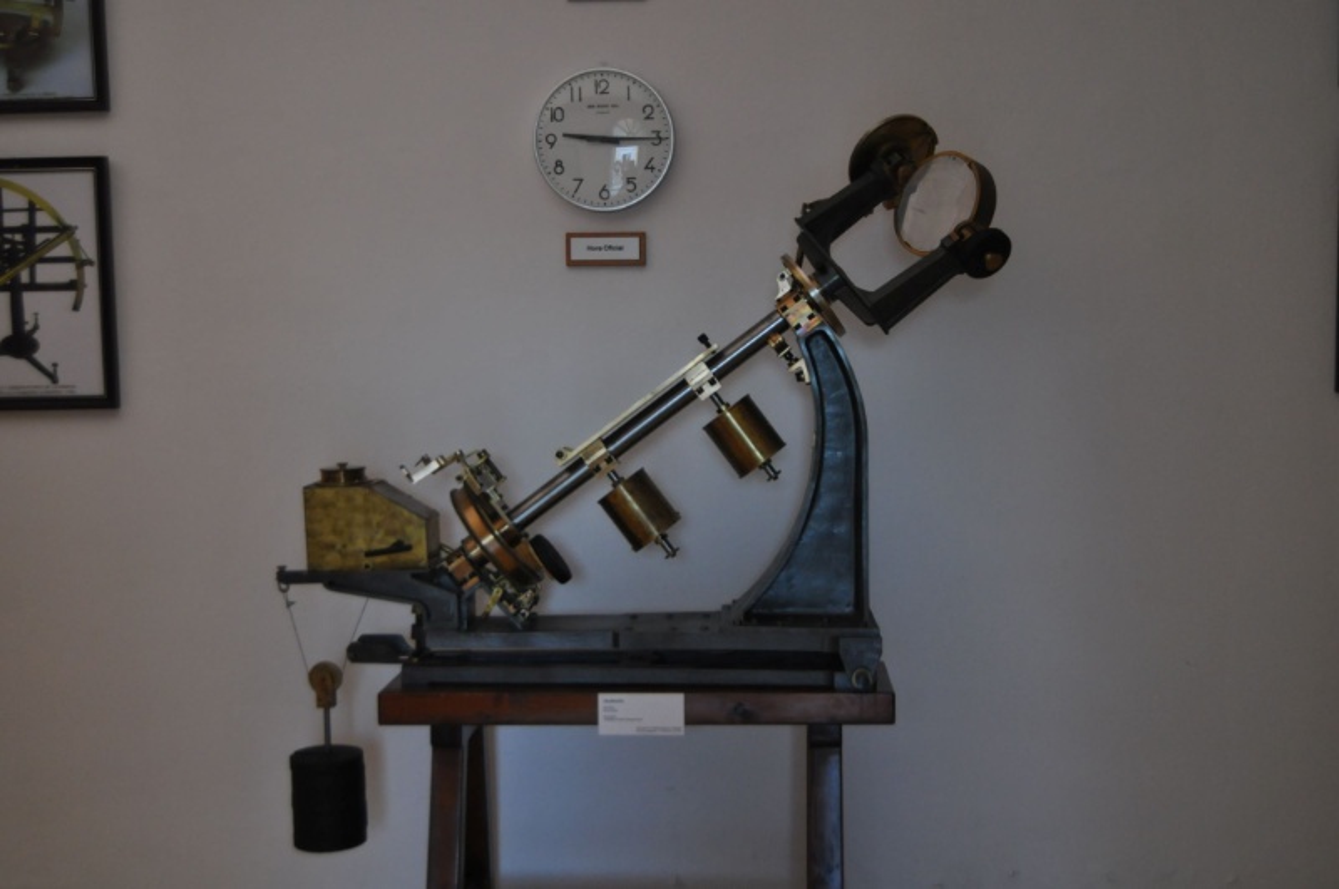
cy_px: 444
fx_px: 1727
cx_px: 670
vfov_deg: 28.9
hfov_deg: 42.4
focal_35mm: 46
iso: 800
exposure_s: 1/60
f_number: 4.2
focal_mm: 31
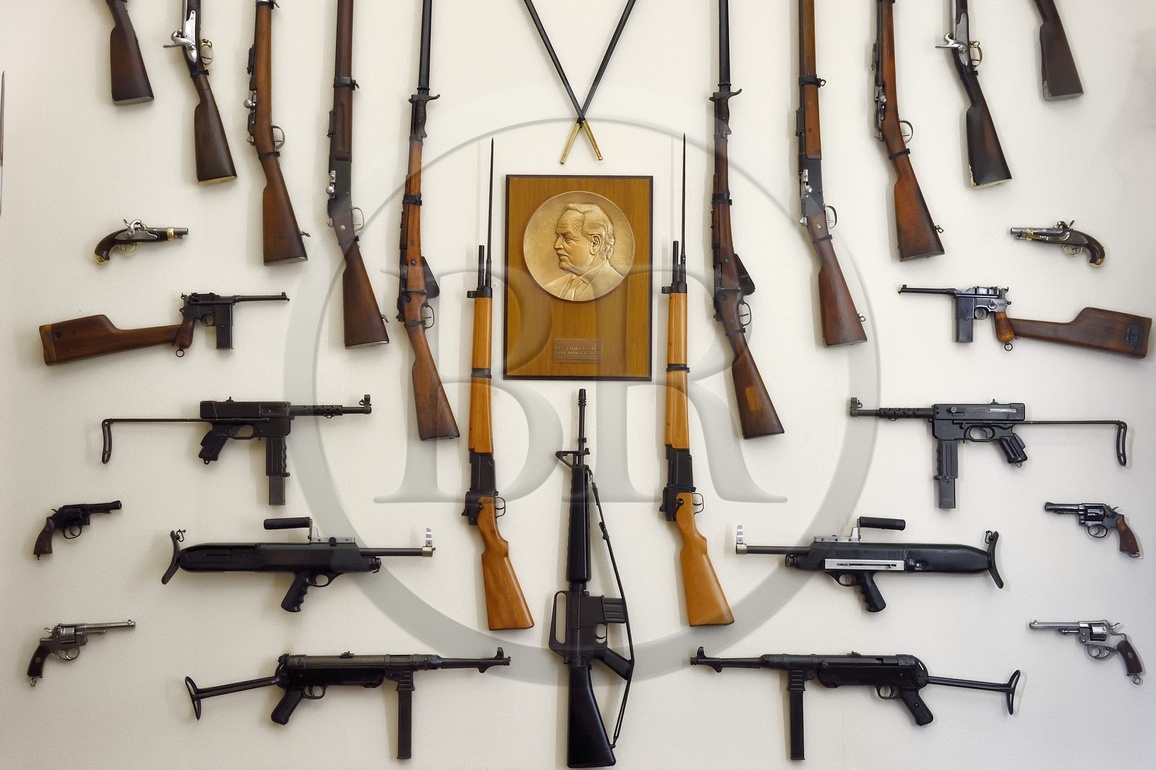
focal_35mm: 38
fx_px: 1220
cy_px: 385
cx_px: 578
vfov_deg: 35.0
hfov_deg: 50.7
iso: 3200
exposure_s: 1/80
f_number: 6.3
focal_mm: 38
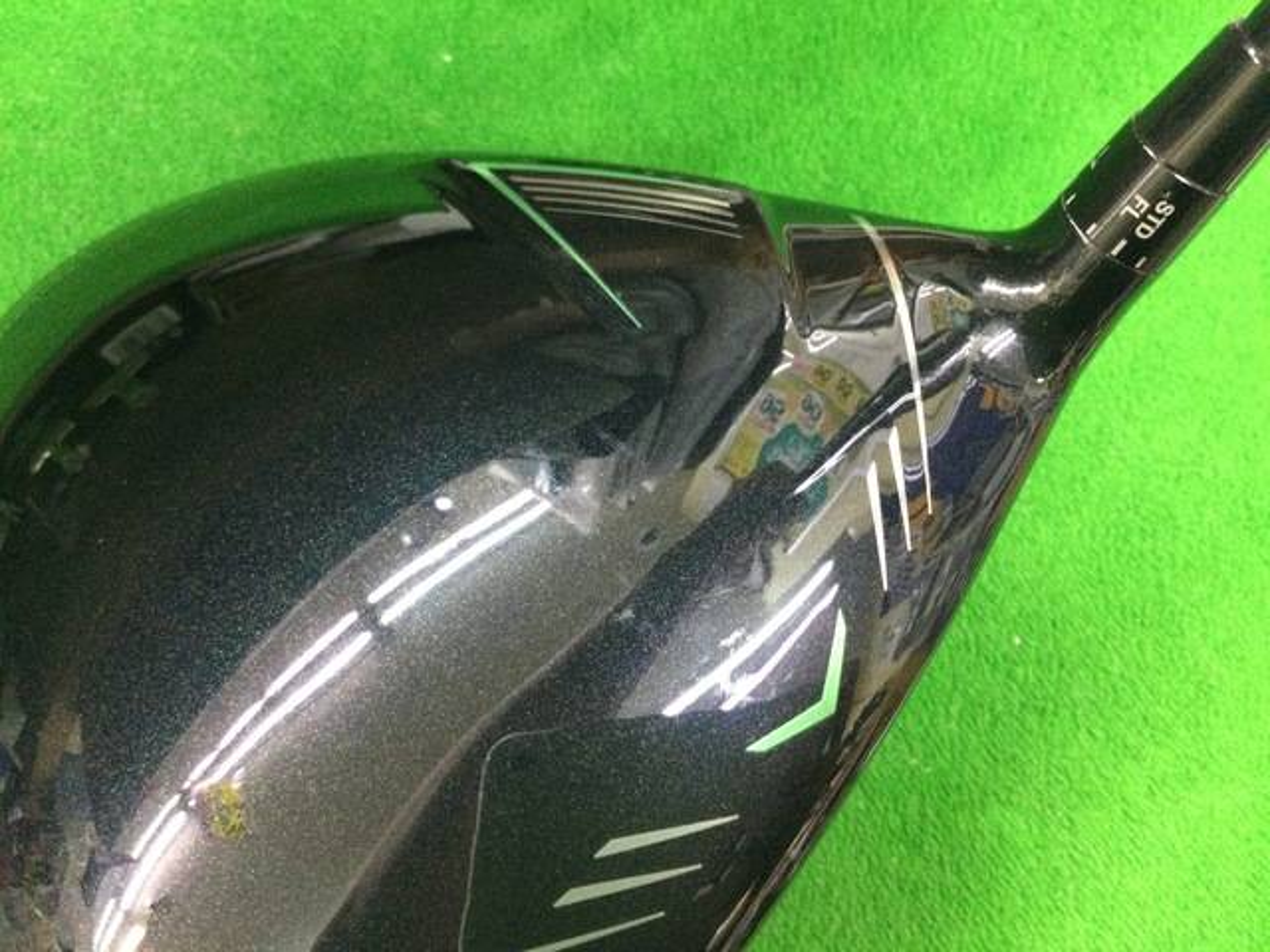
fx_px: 1137
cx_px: 635
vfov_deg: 45.4
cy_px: 476
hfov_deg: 58.4
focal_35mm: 31
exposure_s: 1/15
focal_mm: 3.3
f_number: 2.4
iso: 250
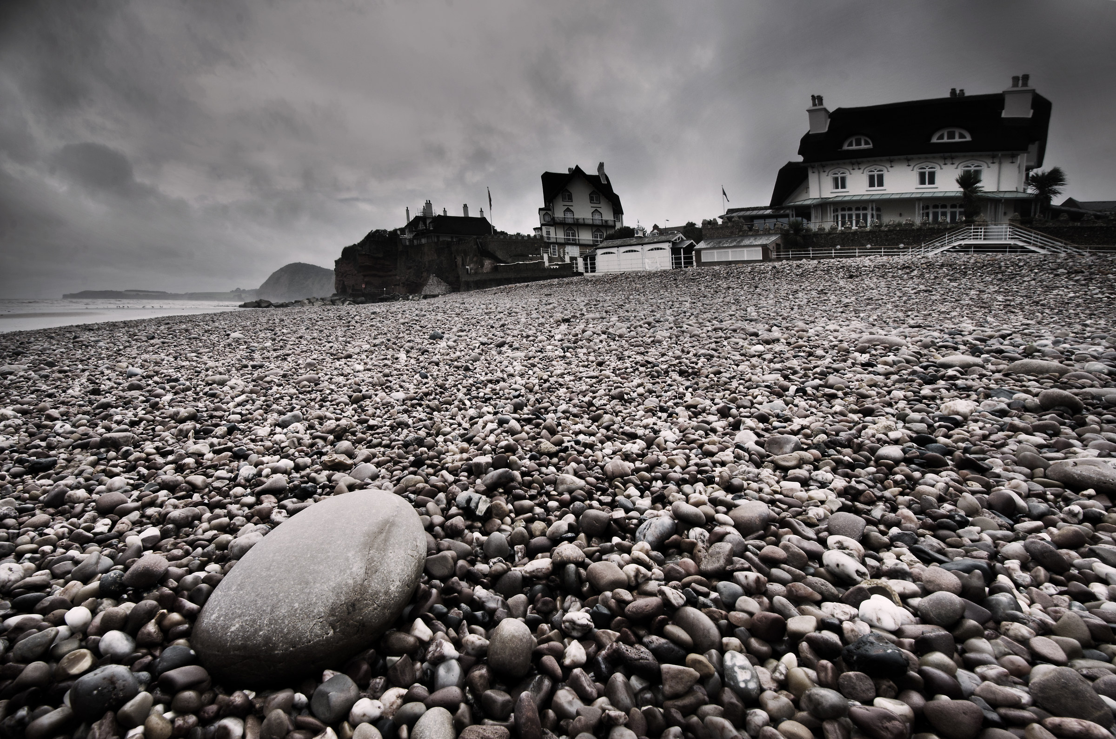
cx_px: 558
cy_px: 370
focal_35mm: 15
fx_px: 464
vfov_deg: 77.1
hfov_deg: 100.5
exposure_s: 1/20
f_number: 16
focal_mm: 10
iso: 200
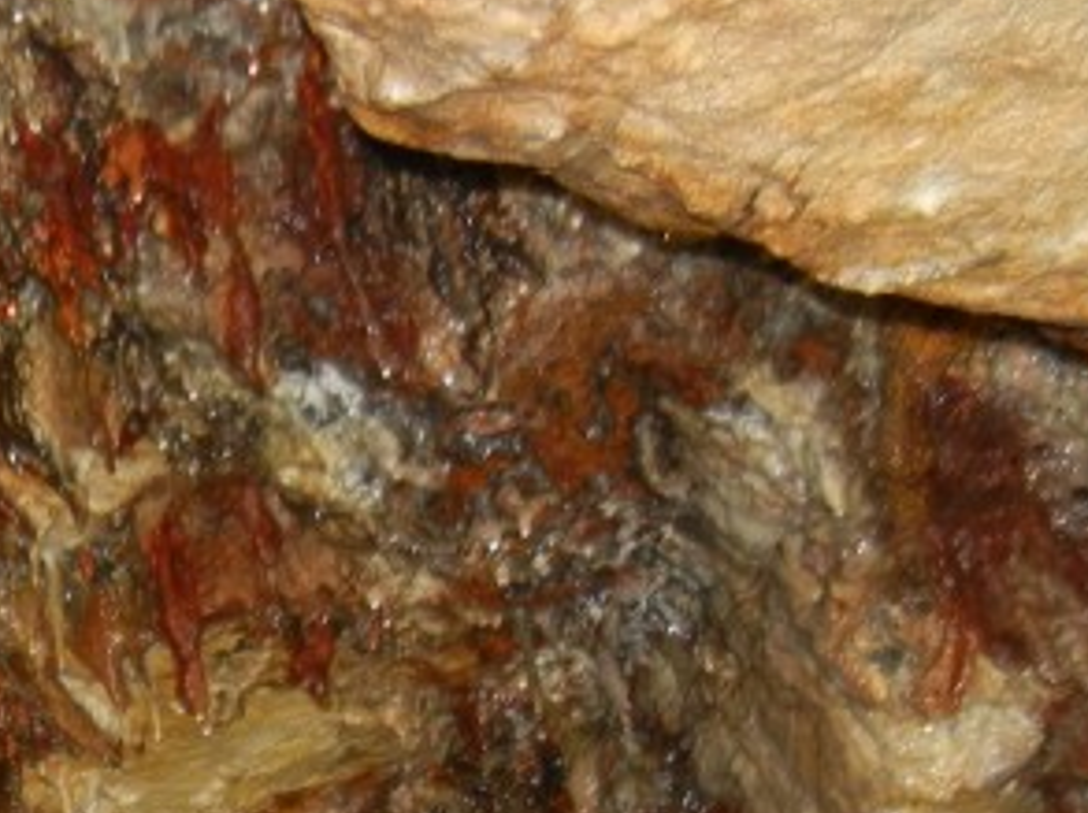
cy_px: 1129
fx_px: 3296
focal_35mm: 105
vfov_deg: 13.4
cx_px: -286
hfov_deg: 17.7
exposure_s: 1/30
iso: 289
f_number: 3.5
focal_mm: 5.4
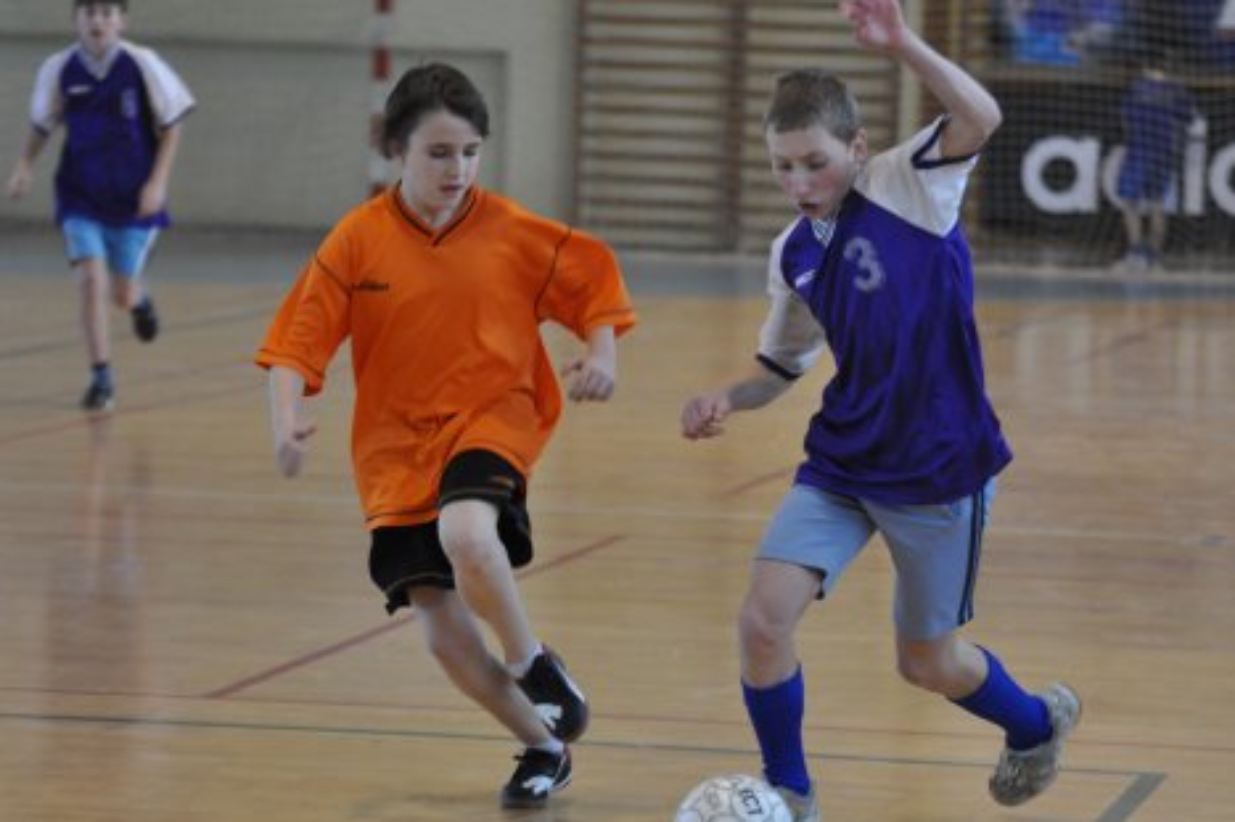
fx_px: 6364
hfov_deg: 11.1
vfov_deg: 7.4
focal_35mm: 186
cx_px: 664
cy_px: 470
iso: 1600
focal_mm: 105
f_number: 2.8
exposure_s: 1/320
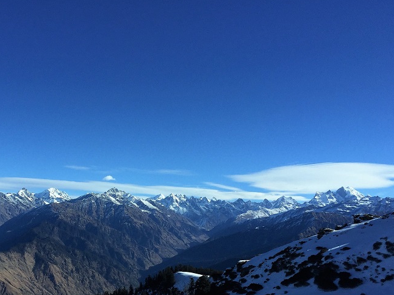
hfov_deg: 42.4
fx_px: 501
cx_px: 131
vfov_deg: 32.3
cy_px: 219
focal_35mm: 44
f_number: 2.2
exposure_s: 1/3968
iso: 32
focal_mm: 4.15
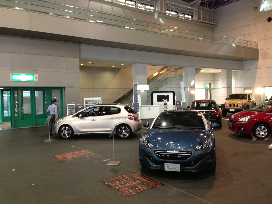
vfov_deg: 42.9
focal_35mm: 33
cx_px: 136
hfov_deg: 55.4
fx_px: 259
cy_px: 102
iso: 200
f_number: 2.4
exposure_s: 1/20
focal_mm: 4.13
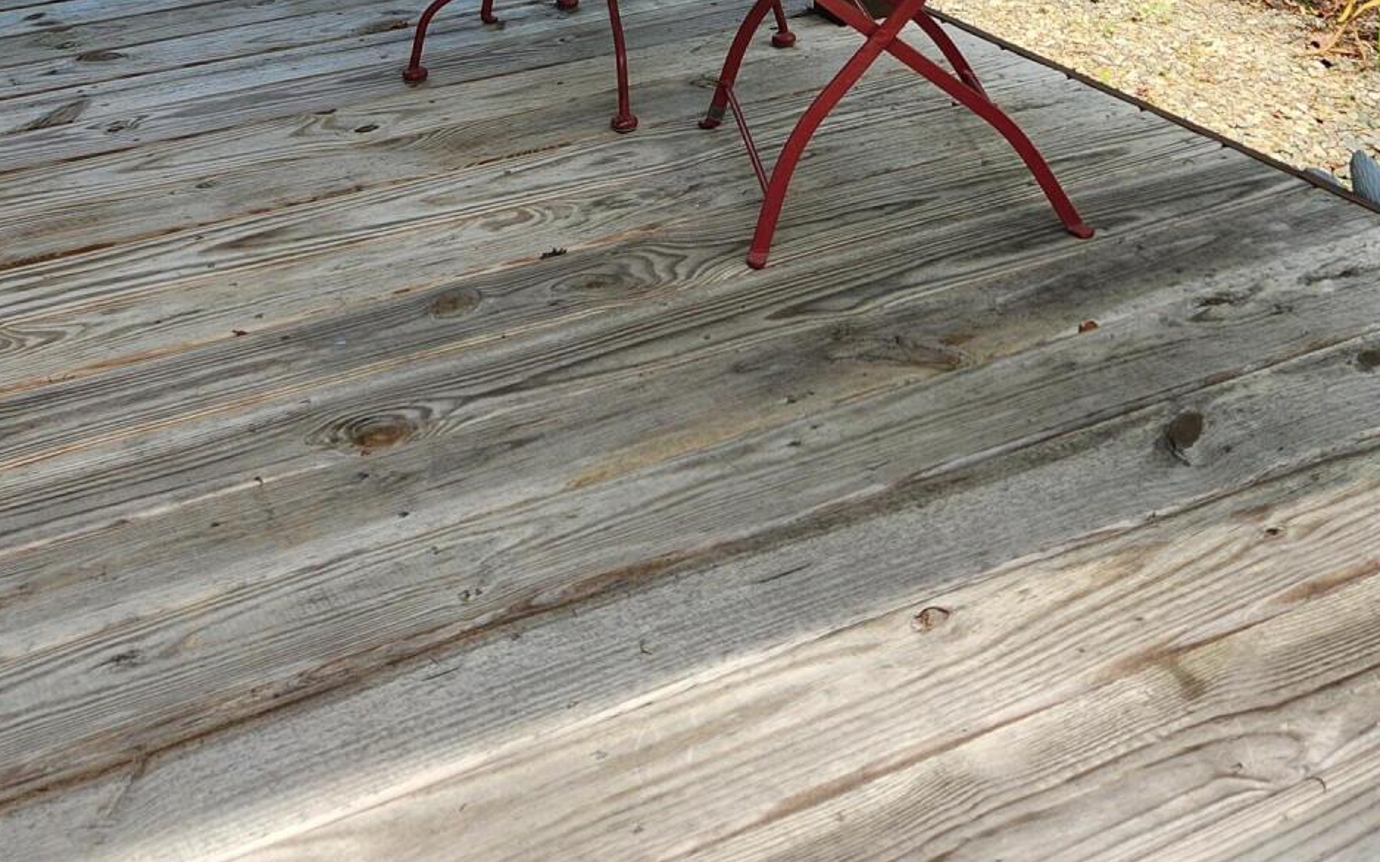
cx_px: 672
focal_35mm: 52
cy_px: -427
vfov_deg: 21.1
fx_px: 1955
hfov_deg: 38.9
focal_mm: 5.4
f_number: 1.8
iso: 20
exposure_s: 1/199
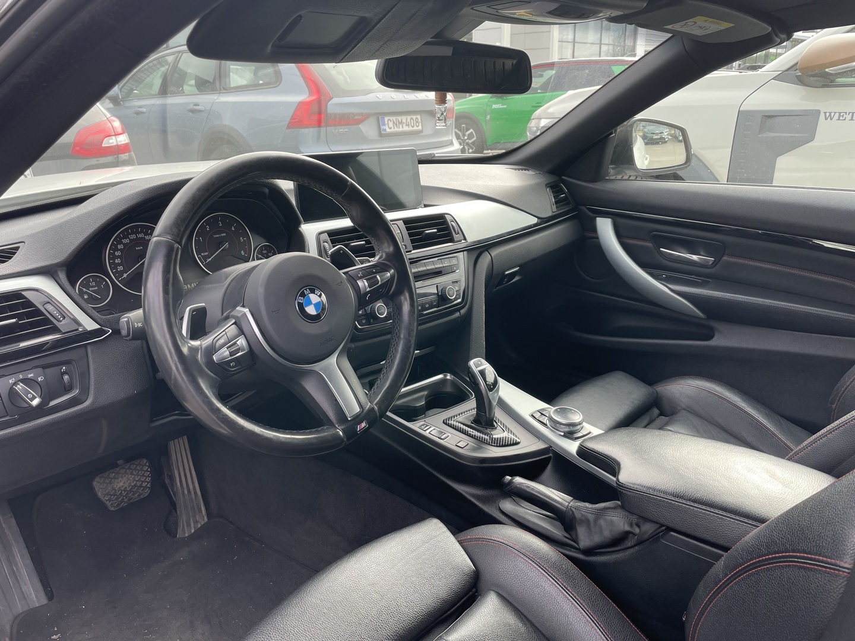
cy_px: 320
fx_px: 642
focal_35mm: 26
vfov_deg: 53.1
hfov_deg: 67.3
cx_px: 428
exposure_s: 1/177
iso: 32
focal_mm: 4.2
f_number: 1.6
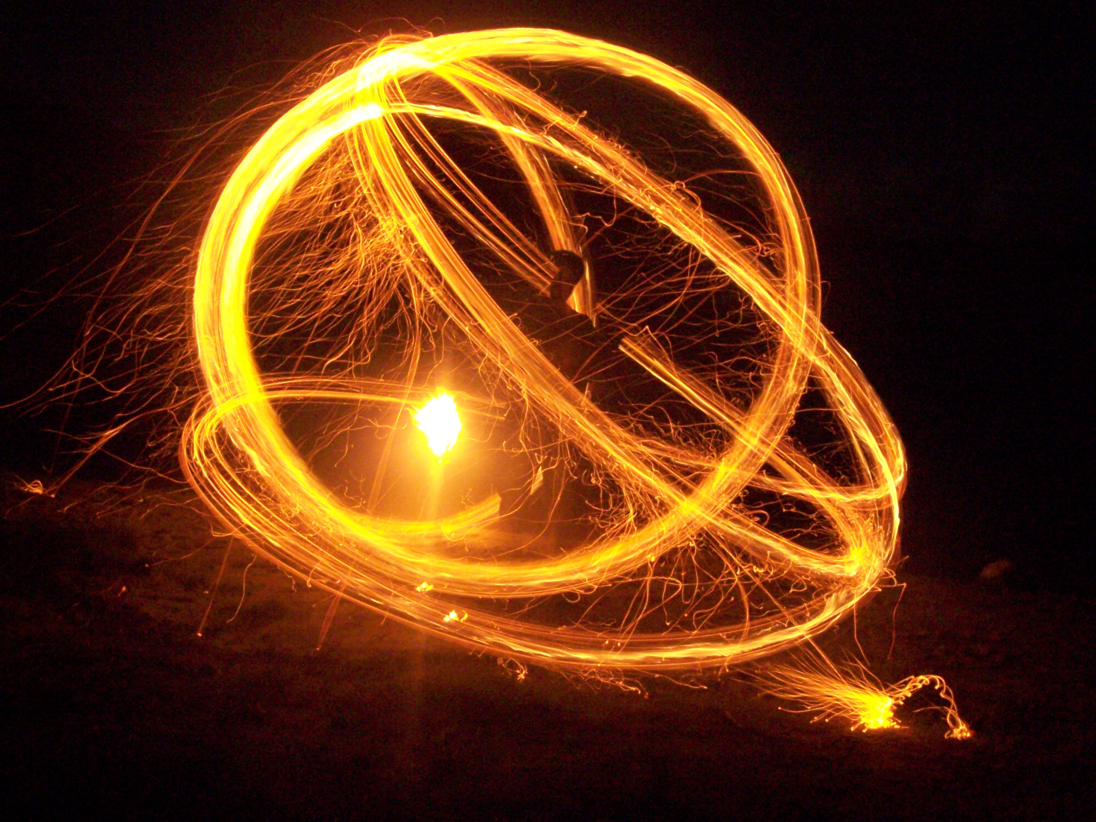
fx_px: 1330
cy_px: 388
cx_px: 557
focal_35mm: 42
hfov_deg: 44.8
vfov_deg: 34.3
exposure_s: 4
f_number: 6.7
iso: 400
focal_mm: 8
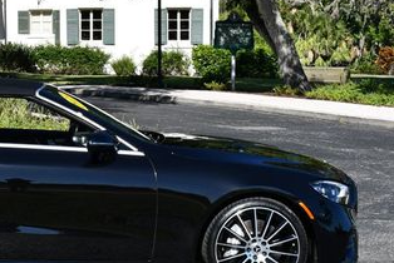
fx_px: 1249
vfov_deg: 12.0
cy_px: 91
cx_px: 18
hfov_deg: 17.6
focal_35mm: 114
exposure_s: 1/320
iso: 100
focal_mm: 28
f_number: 8
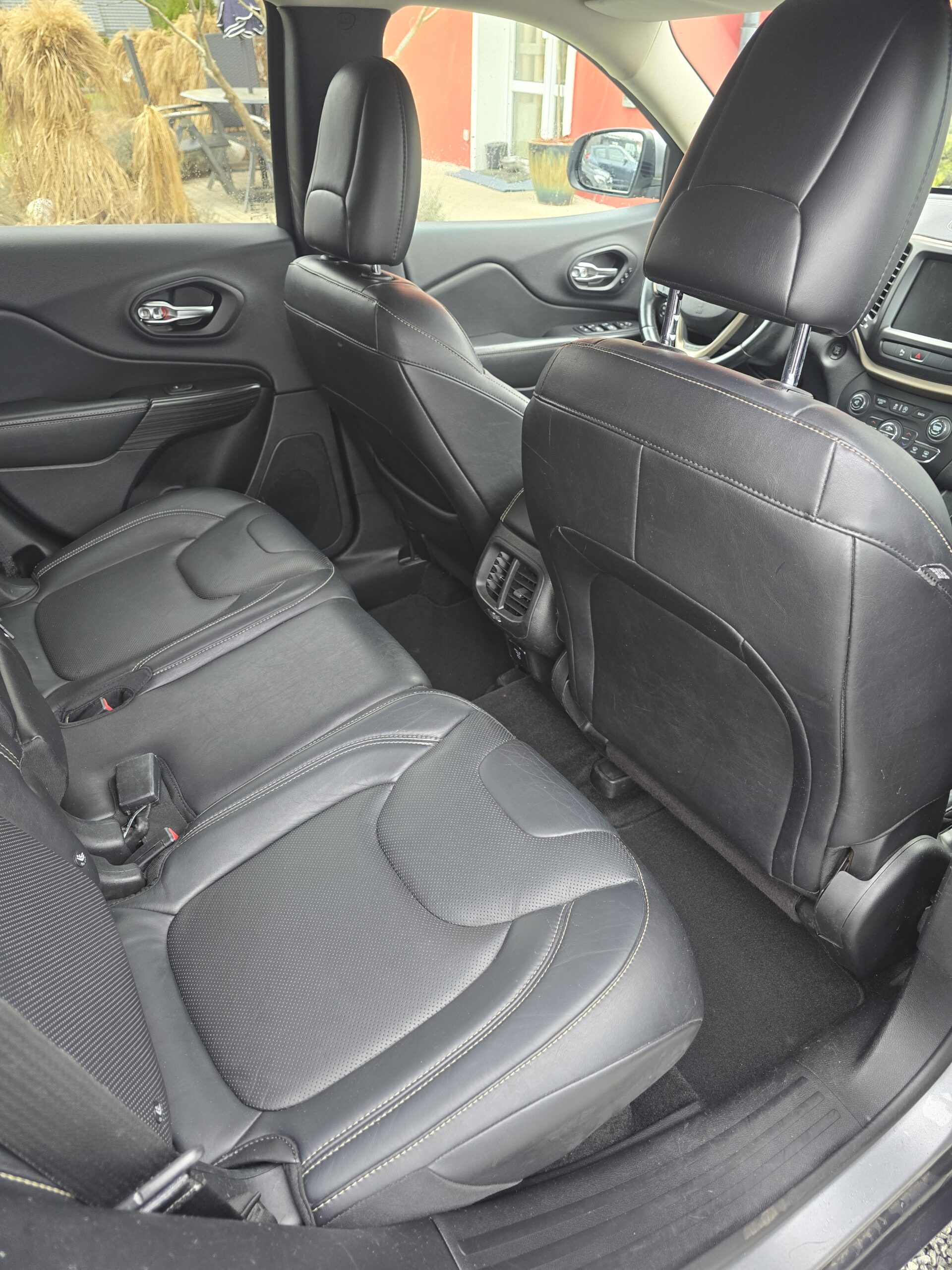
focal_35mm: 23
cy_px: 635
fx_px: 843
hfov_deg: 58.9
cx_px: 476
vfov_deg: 73.9
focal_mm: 6.3
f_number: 1.7
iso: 125
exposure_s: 1/100
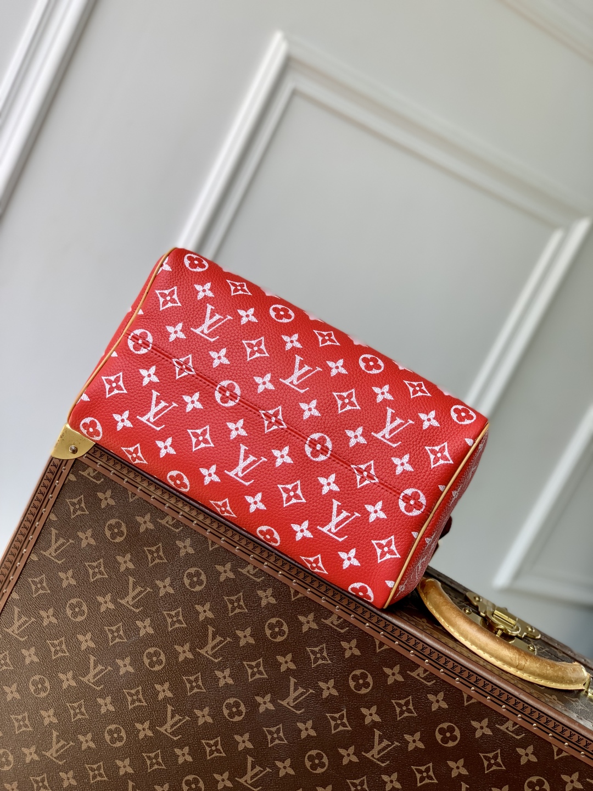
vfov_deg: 36.8
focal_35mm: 52
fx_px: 1188
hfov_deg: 28.0
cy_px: 396
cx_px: 296
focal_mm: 6
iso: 16
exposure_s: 1/122
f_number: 2.4
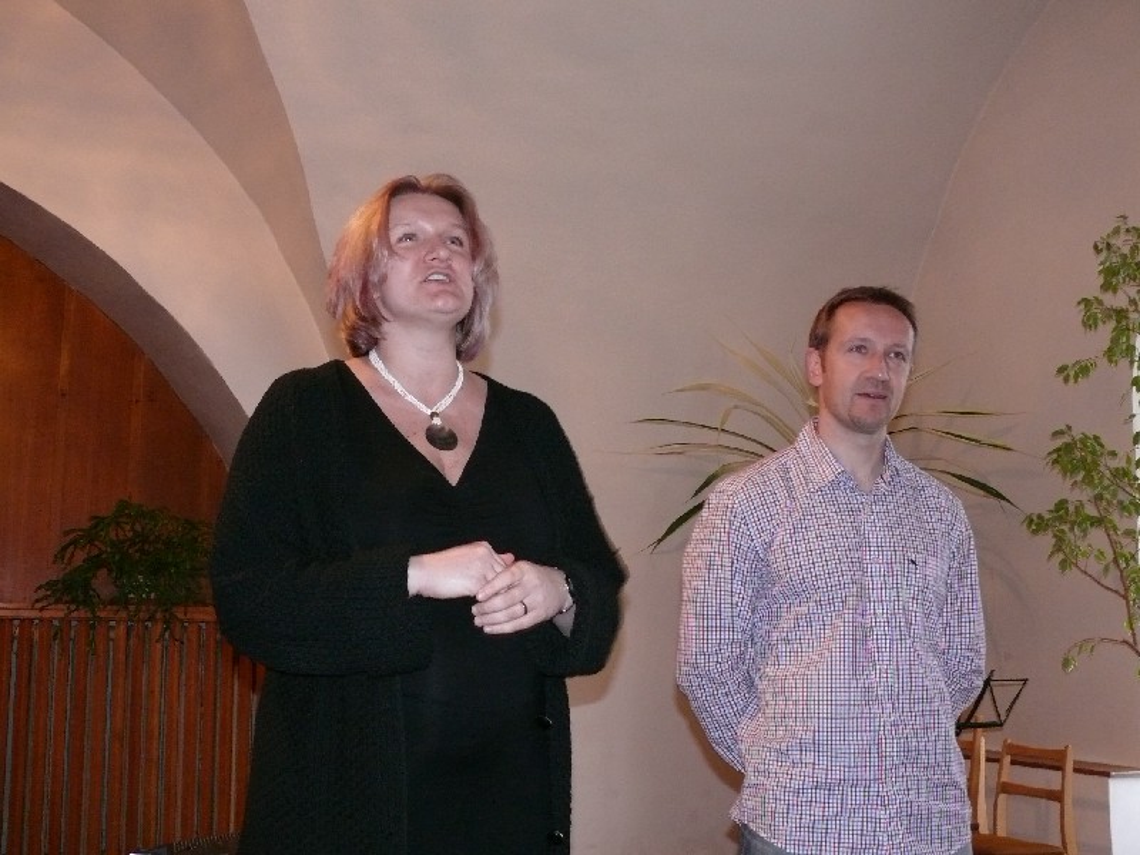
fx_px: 1350
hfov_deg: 45.8
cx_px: 570
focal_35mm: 41
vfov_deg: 35.1
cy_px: 428
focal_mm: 8.2
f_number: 2.8
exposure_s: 1/30
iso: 400
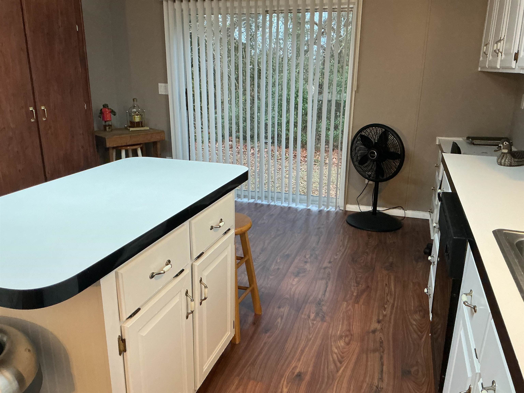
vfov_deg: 48.2
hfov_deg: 61.7
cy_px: 196
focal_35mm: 29
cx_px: 262
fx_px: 439
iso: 200
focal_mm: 3
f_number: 1.8
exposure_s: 1/60
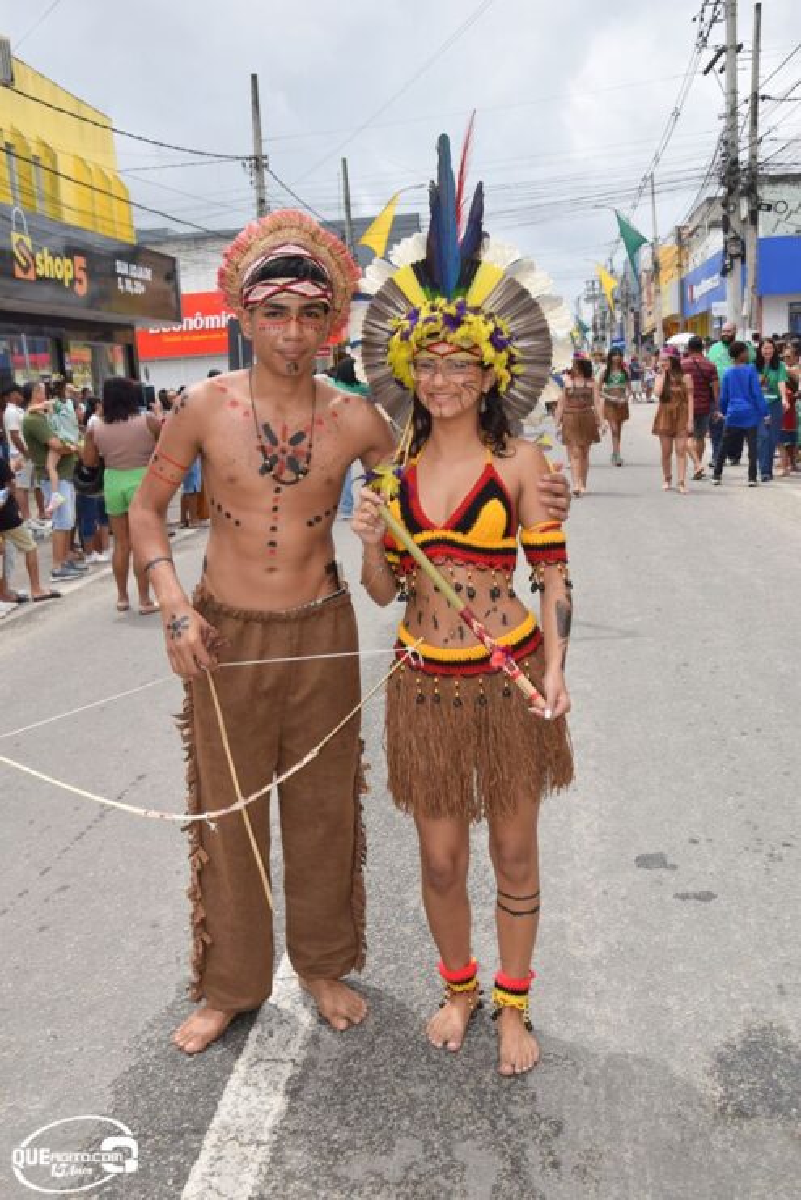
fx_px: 1201
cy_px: 600
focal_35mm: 36
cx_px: 400
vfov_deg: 53.1
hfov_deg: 36.9
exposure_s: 1/200
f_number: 9
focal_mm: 24
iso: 100
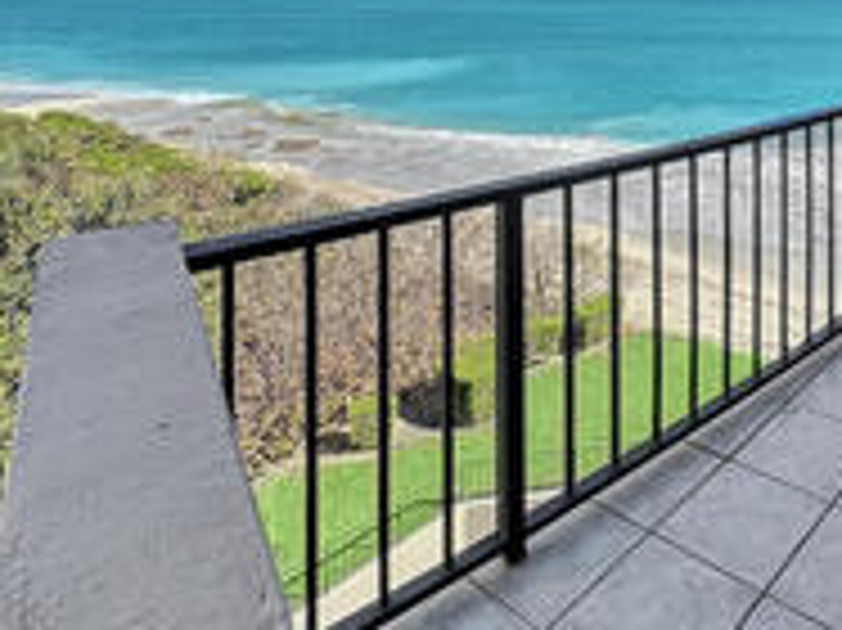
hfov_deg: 52.9
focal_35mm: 30
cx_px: 752
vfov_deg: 39.9
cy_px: -27
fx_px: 729
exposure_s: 1/824
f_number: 2.2
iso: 40
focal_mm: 2.2
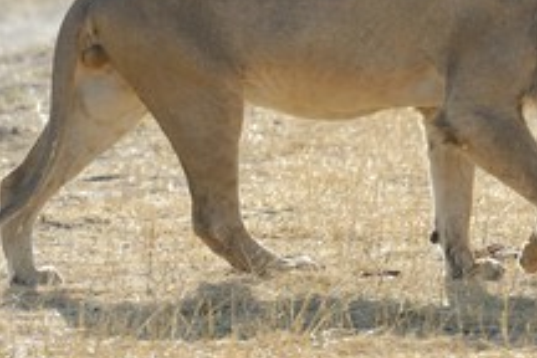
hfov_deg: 3.8
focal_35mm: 544
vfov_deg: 2.5
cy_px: 37
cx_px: 400
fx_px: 8114
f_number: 4.5
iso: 400
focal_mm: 280
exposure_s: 1/2000
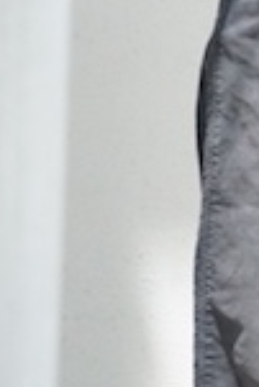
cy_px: 92
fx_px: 2681
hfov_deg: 5.5
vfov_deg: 8.2
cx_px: 305
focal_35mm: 249
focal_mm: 63
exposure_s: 1/5000
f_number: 9
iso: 10000
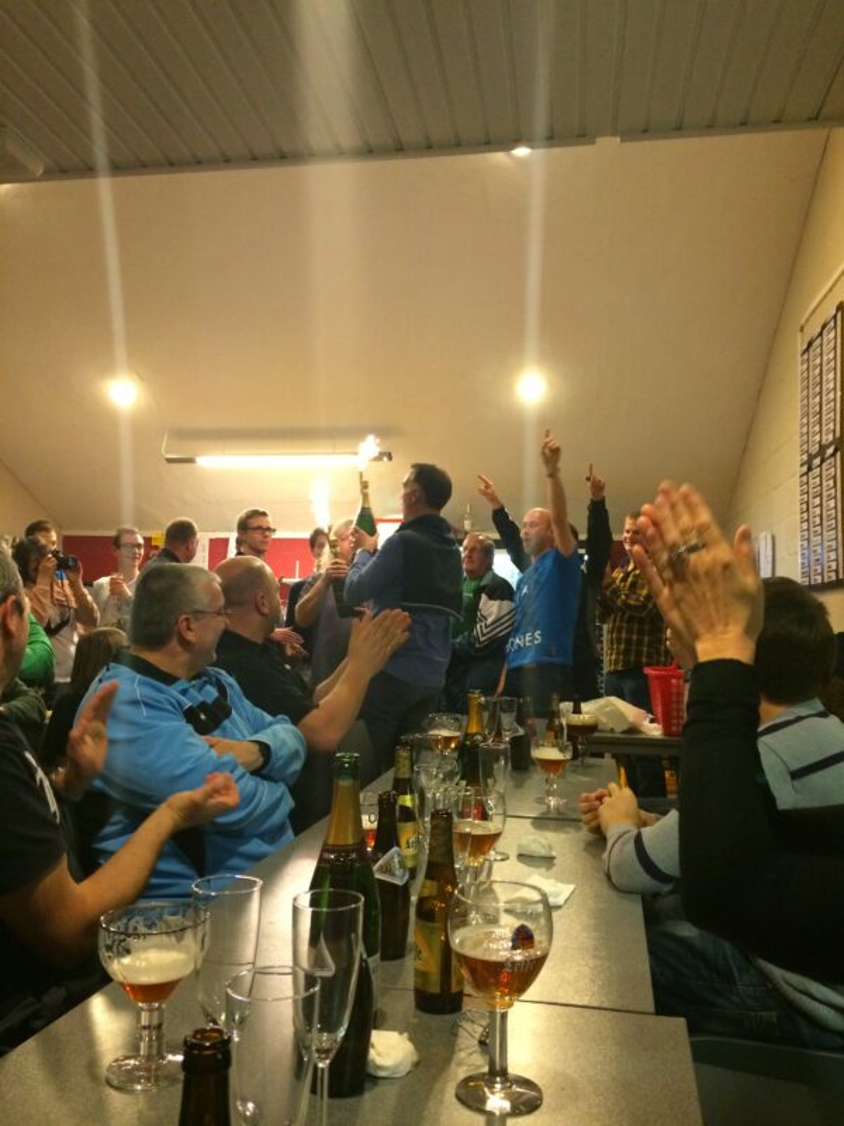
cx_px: 422
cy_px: 563
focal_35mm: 30
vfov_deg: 60.0
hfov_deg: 46.8
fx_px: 975
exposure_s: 1/30
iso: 320
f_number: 2.2
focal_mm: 4.12
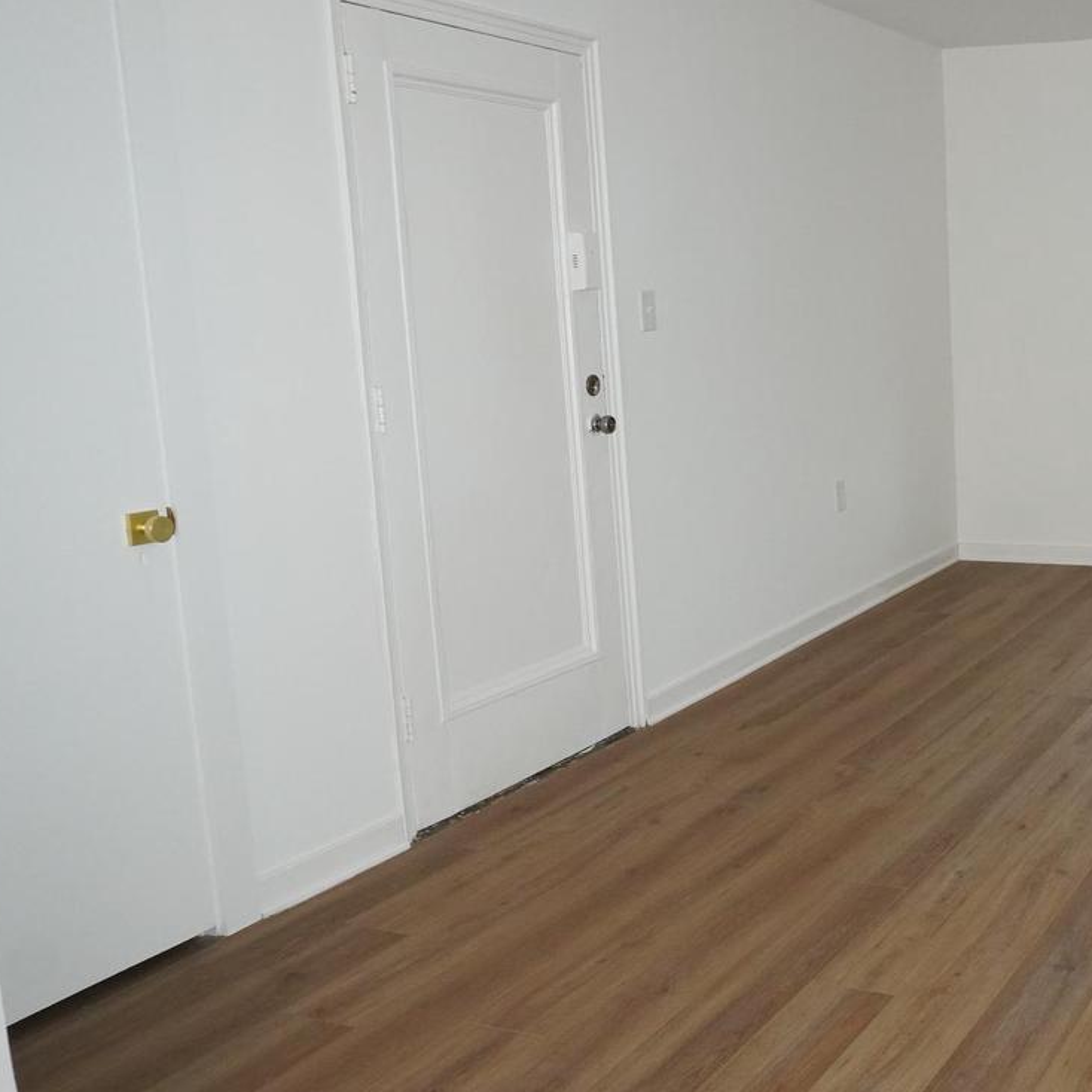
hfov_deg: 38.4
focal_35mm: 40
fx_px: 1428
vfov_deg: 41.8
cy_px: 497
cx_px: 1025
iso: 2000
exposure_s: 1/60
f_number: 8
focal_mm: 16
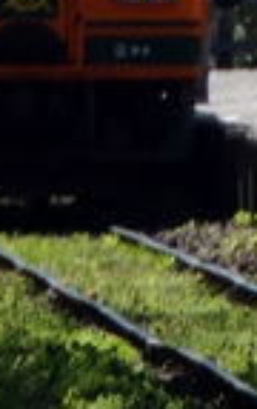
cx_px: 443
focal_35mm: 1704
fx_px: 19001
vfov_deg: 1.2
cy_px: -684
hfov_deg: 0.8
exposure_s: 1/320
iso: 125
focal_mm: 200
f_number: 6.3
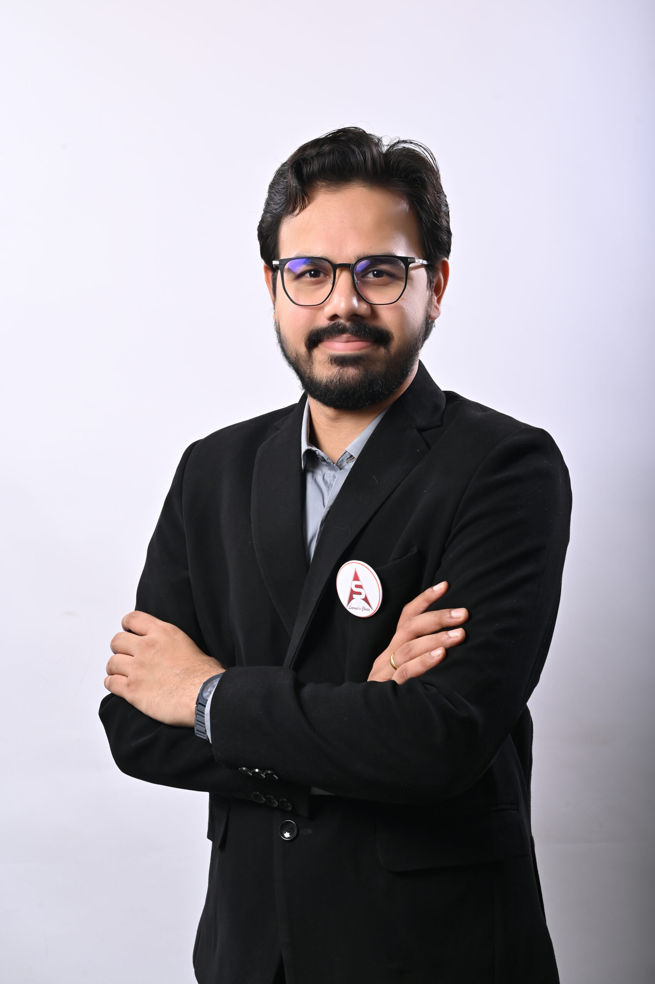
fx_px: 1831
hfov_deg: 20.3
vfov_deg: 30.1
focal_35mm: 67
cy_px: 492
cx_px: 328
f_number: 10
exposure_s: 1/200
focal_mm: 67
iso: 160
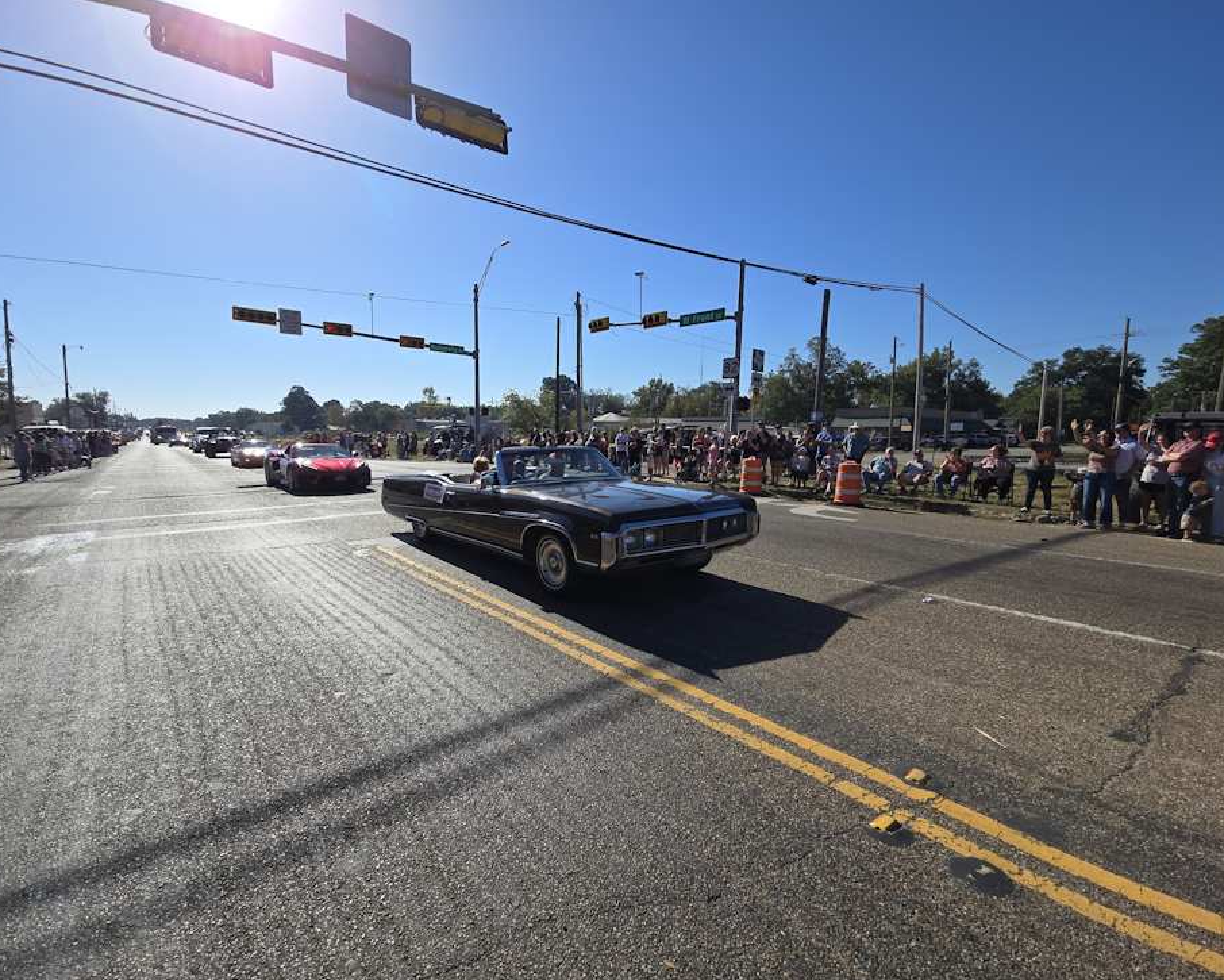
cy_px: 504
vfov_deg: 88.0
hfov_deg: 100.6
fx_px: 507
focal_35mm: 14
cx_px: 571
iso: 50
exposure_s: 1/3727
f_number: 2.2
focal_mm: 2.2
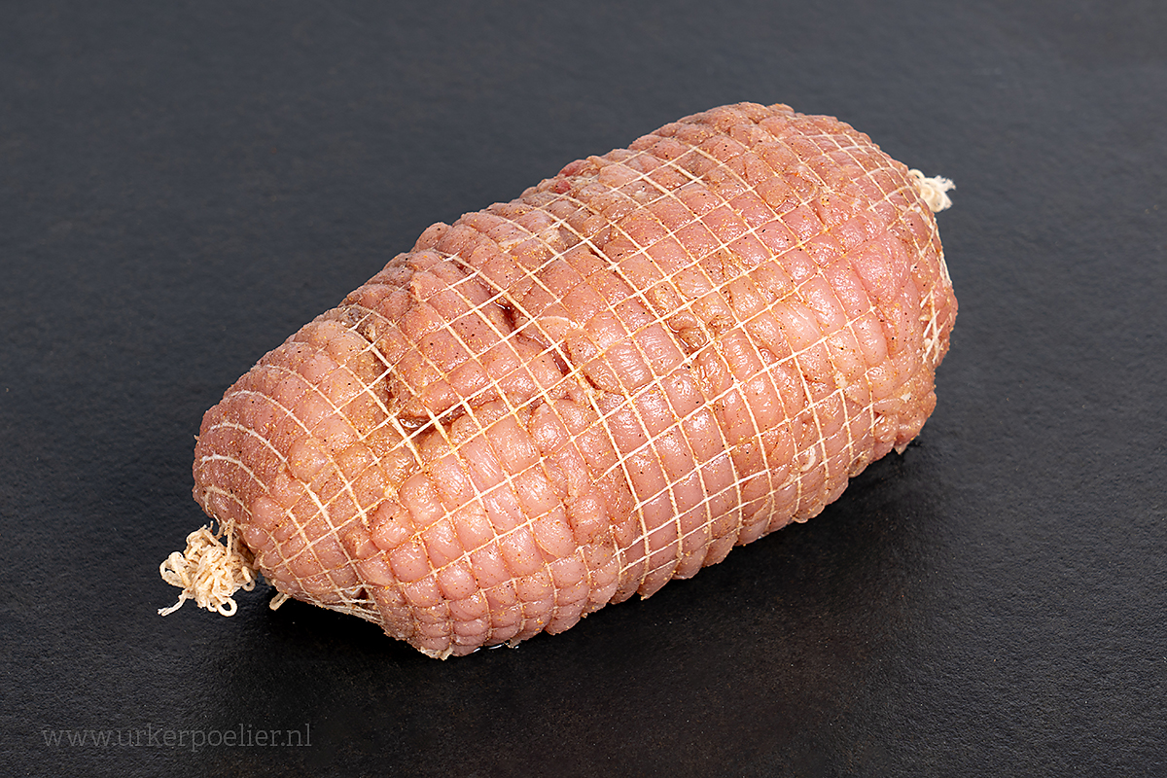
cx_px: 584
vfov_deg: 17.9
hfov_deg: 26.7
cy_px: 389
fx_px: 2463
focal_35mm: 76
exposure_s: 1/160
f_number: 8
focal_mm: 76
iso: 100
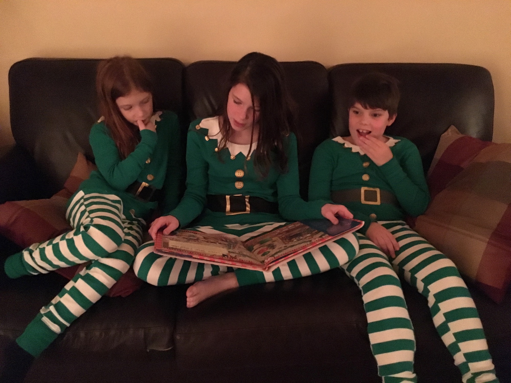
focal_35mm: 29
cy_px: 192
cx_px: 256
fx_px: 428
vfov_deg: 48.2
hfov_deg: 61.7
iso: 2000
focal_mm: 4.15
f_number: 2.2
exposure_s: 1/15
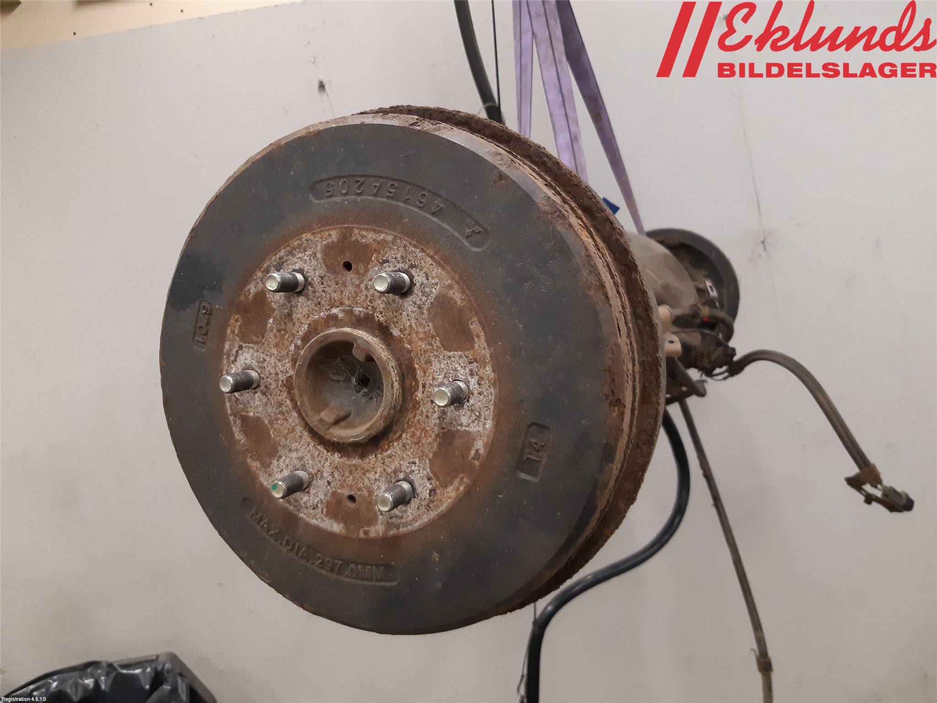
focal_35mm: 26
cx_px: 468
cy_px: 352
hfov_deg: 67.3
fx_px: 704
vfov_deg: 53.1
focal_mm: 3.93
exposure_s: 1/50
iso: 200
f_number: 1.7
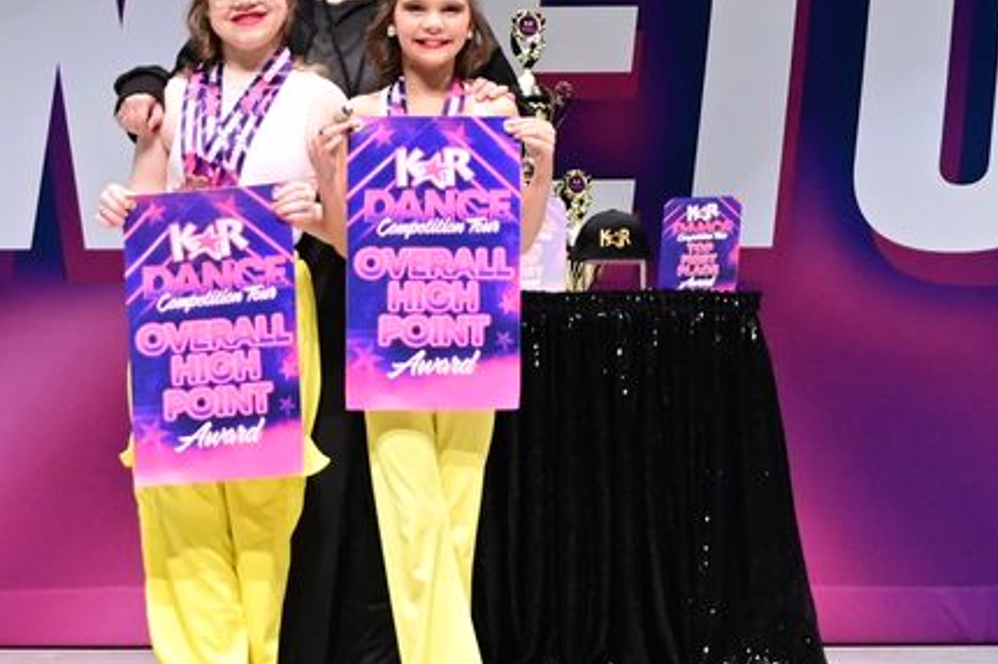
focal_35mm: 136
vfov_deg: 9.8
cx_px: 596
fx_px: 3767
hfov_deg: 15.1
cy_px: -340
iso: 1600
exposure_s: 1/800
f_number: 2.8
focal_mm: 26.5
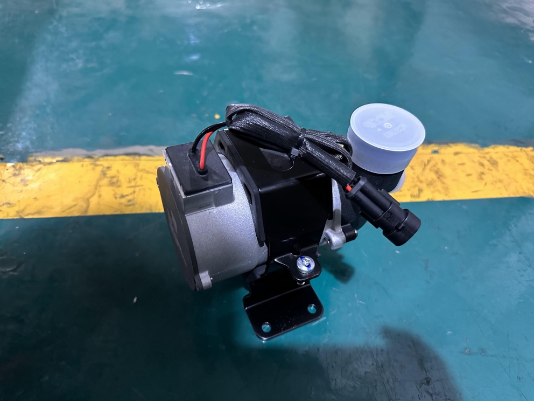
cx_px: 267
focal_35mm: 24
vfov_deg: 56.8
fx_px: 370
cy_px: 200
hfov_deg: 71.6
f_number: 1.78
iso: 1600
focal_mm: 6.86
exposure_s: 1/25
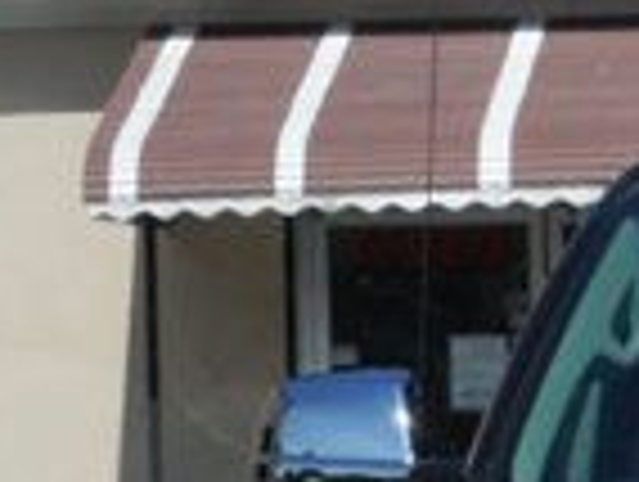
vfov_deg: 4.2
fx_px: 6490
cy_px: 716
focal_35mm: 351
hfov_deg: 5.6
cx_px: 1094
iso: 125
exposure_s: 1/1000
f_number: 4.5
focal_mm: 14.1
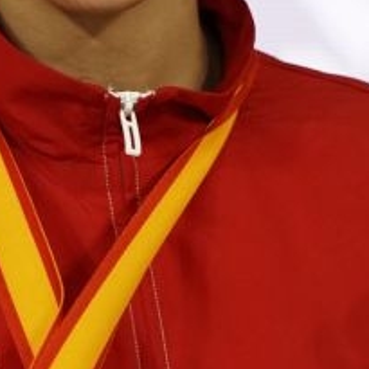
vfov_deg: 0.9
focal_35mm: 1990
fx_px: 24000
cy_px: 373
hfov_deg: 0.9
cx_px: 178
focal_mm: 400
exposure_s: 1/500
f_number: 2.8
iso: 4000
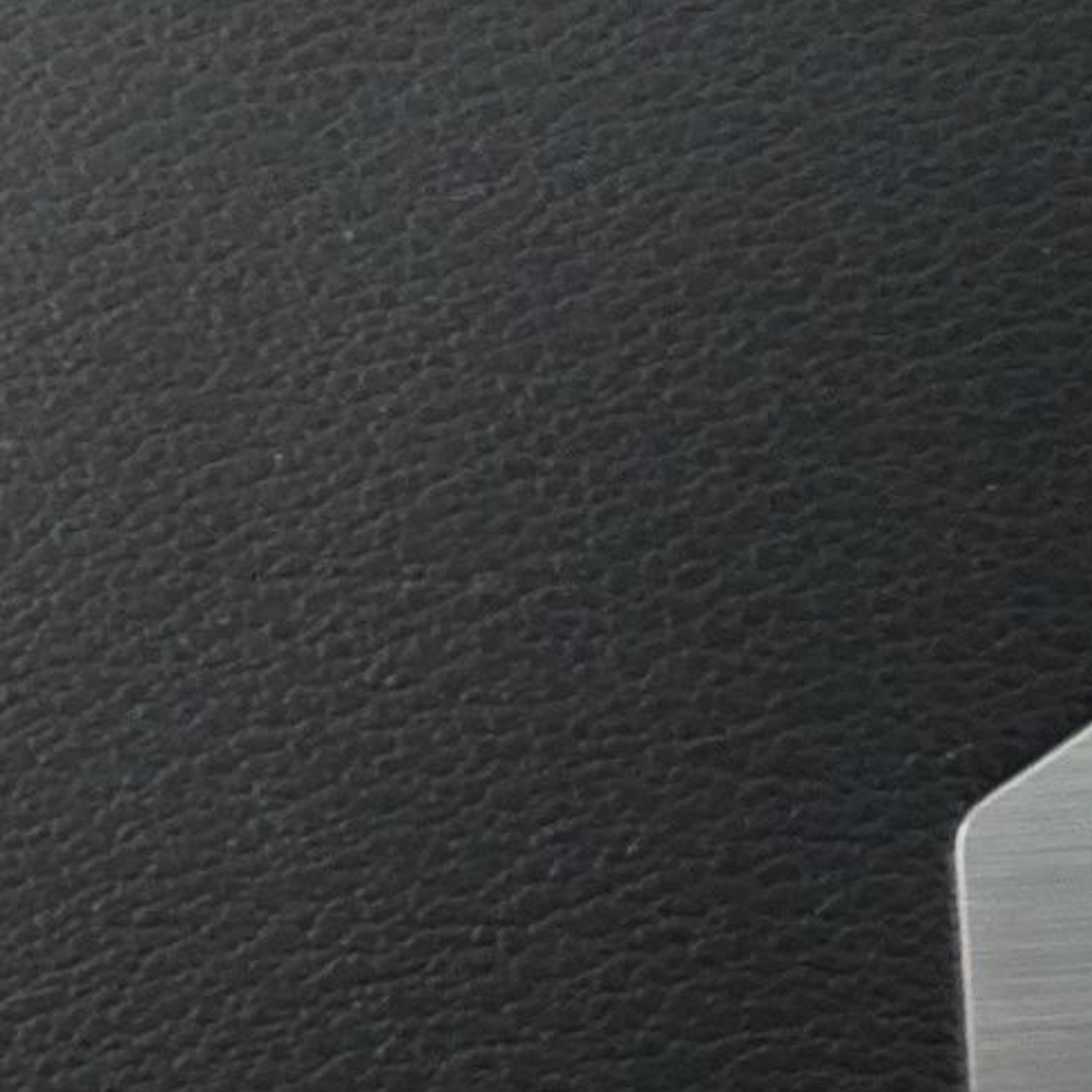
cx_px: -1228
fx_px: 4961
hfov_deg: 11.2
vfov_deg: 12.5
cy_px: 874
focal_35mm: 139
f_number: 4
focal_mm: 32
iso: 12800
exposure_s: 1/60
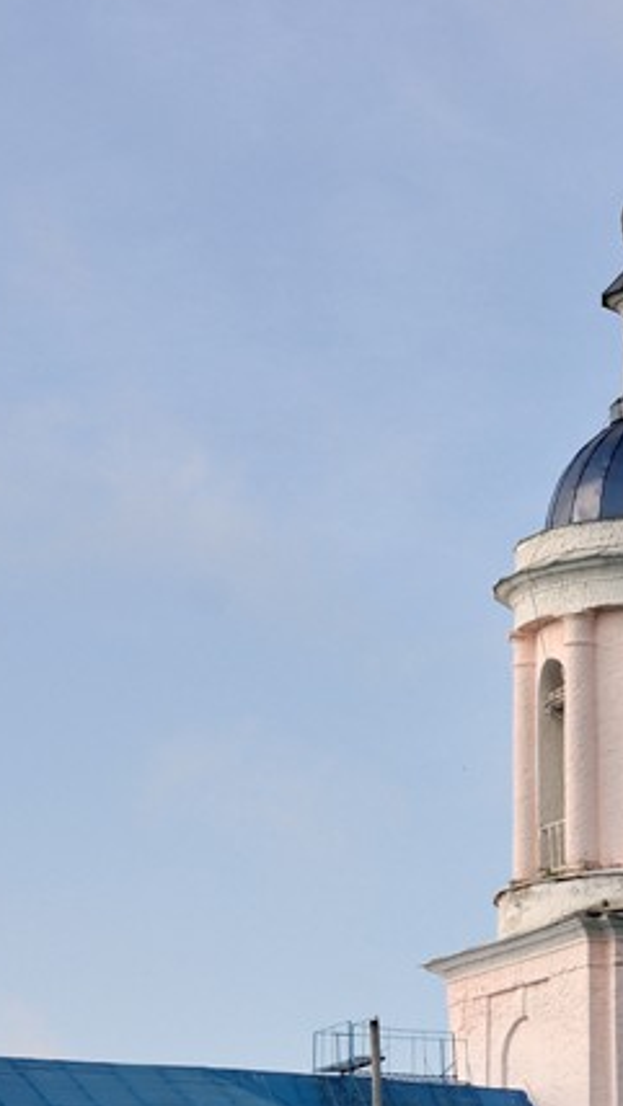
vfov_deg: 12.9
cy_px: 1080
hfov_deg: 7.3
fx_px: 4842
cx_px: 573
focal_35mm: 165
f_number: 5.6
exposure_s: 1/640
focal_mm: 50
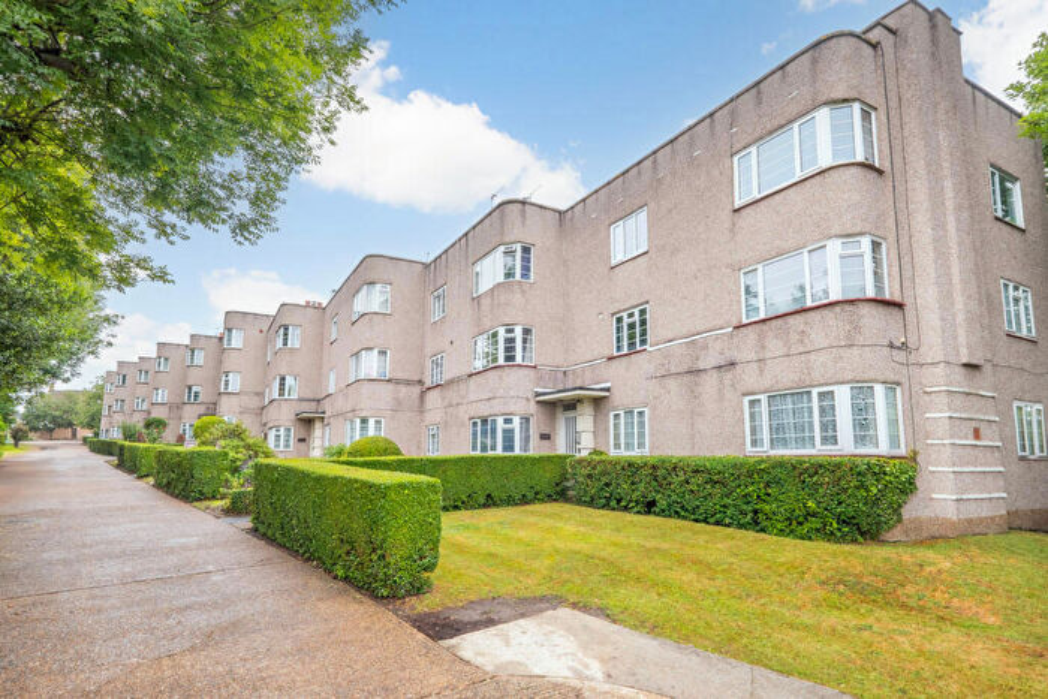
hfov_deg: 93.3
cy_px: 350
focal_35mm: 17
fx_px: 495
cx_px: 524
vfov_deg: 70.5
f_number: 8
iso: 320
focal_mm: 11
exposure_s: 1/35
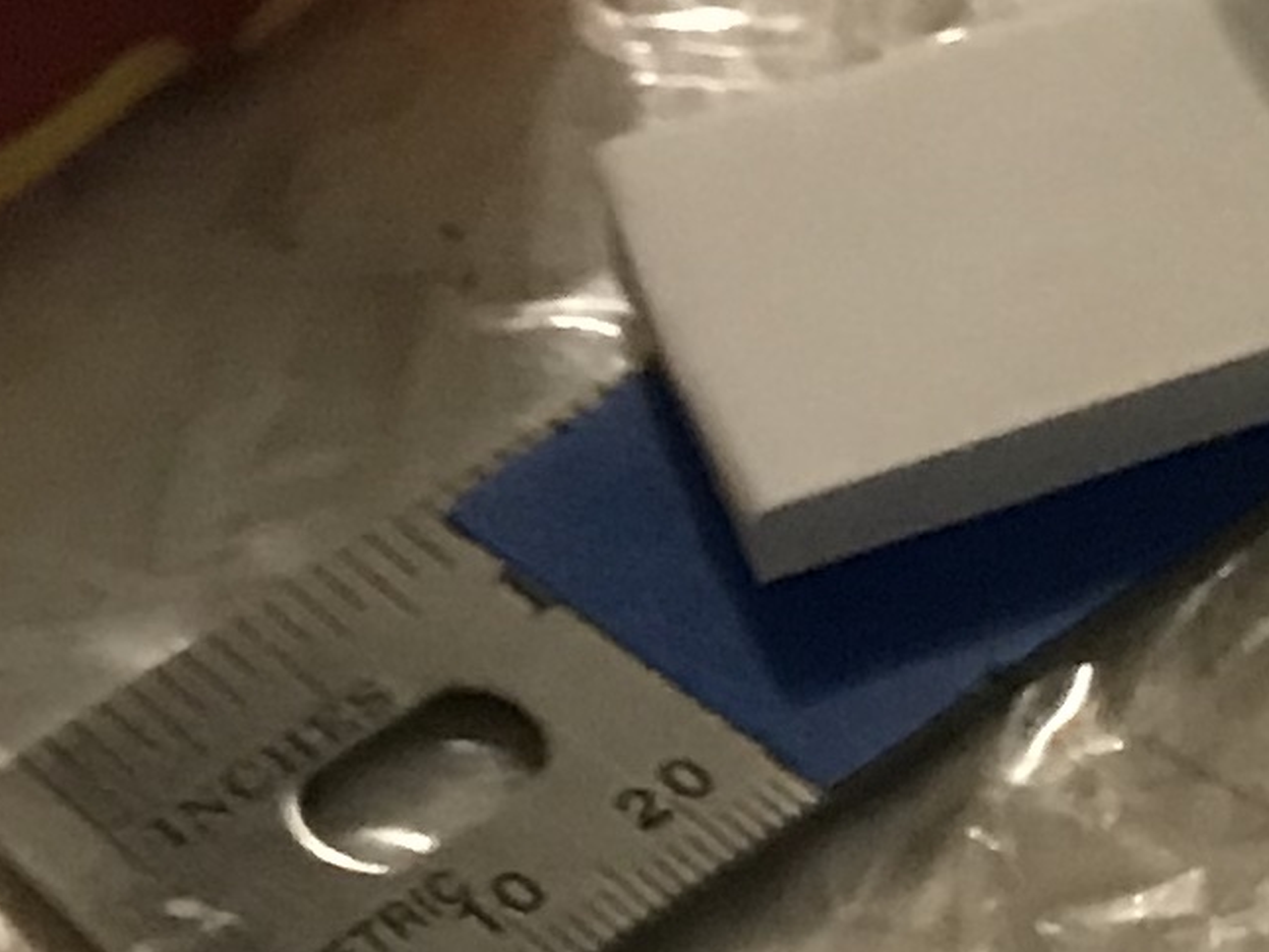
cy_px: 1180
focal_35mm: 175
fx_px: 6417
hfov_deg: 10.4
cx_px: 2568
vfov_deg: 8.4
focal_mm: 3.99
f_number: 1.8
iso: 100
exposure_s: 1/12
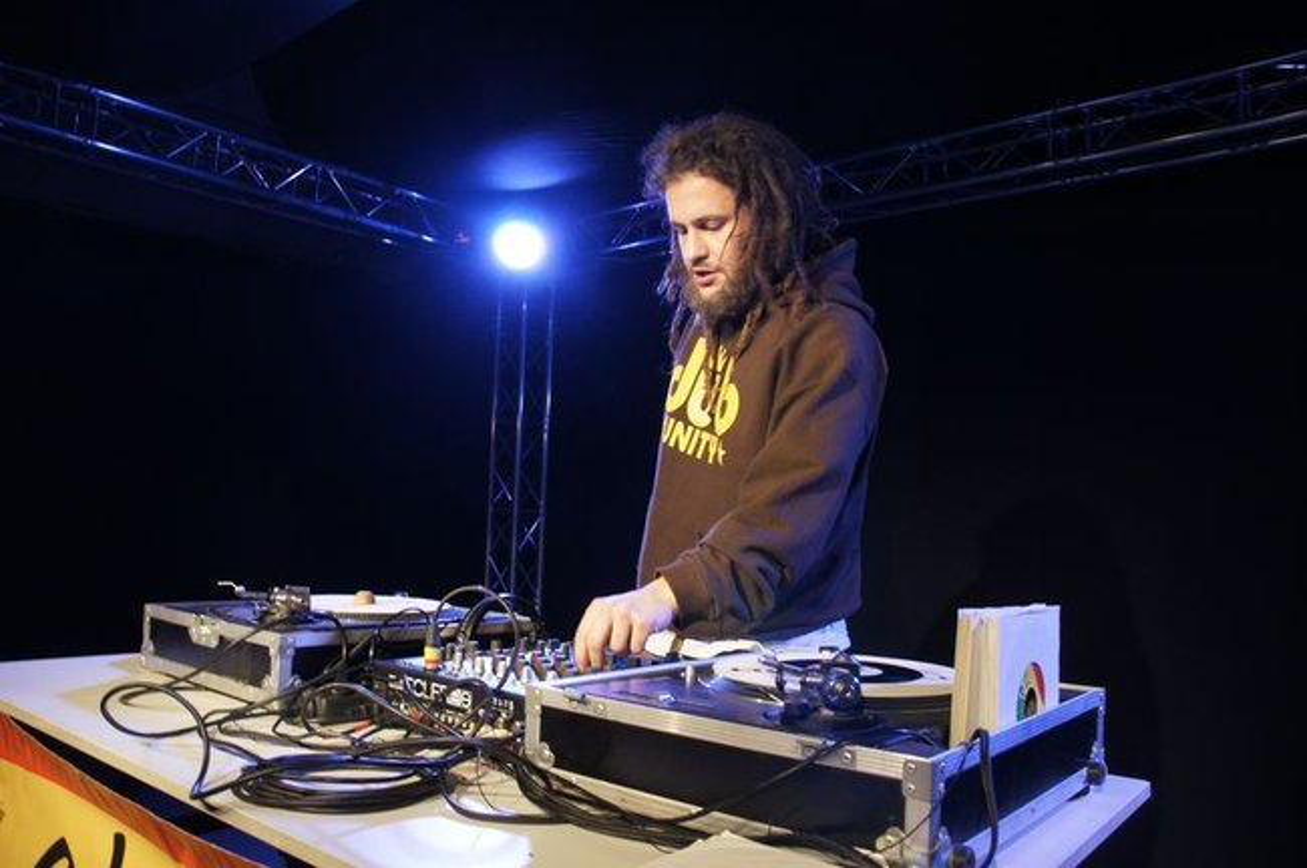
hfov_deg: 70.5
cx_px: 654
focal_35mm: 26
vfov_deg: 50.3
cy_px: 434
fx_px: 925
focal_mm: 17
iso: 1600
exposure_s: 1/50
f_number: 5
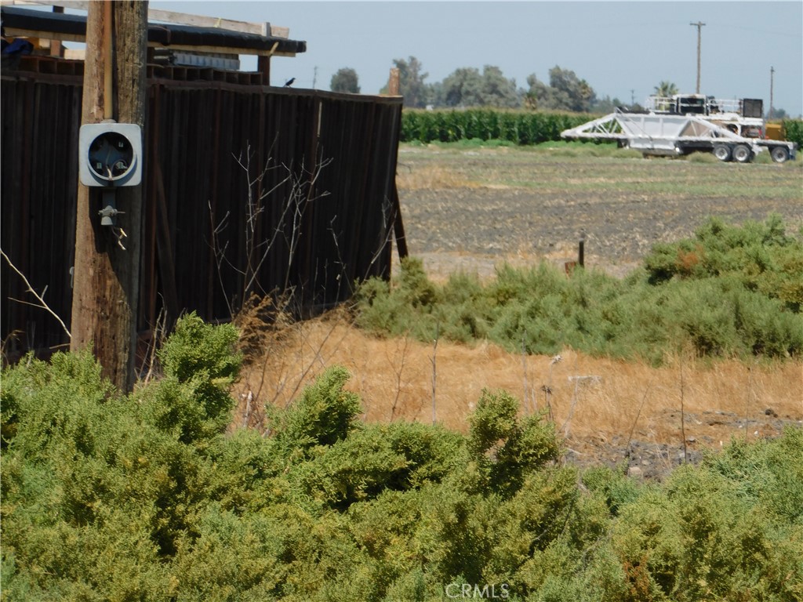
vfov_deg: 5.6
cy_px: 301
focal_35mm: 266
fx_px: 6170
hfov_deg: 7.4
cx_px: 402
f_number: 5.7
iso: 125
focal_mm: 47.2
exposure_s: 1/640
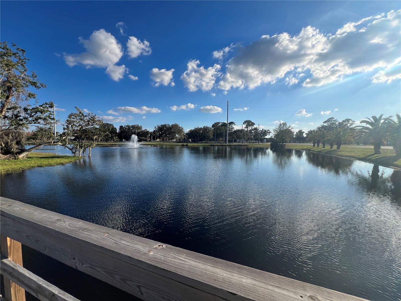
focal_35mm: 13
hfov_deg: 106.2
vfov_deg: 89.9
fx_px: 151
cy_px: 150
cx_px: 200
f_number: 1.8
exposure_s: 1/1597
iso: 32
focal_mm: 1.57
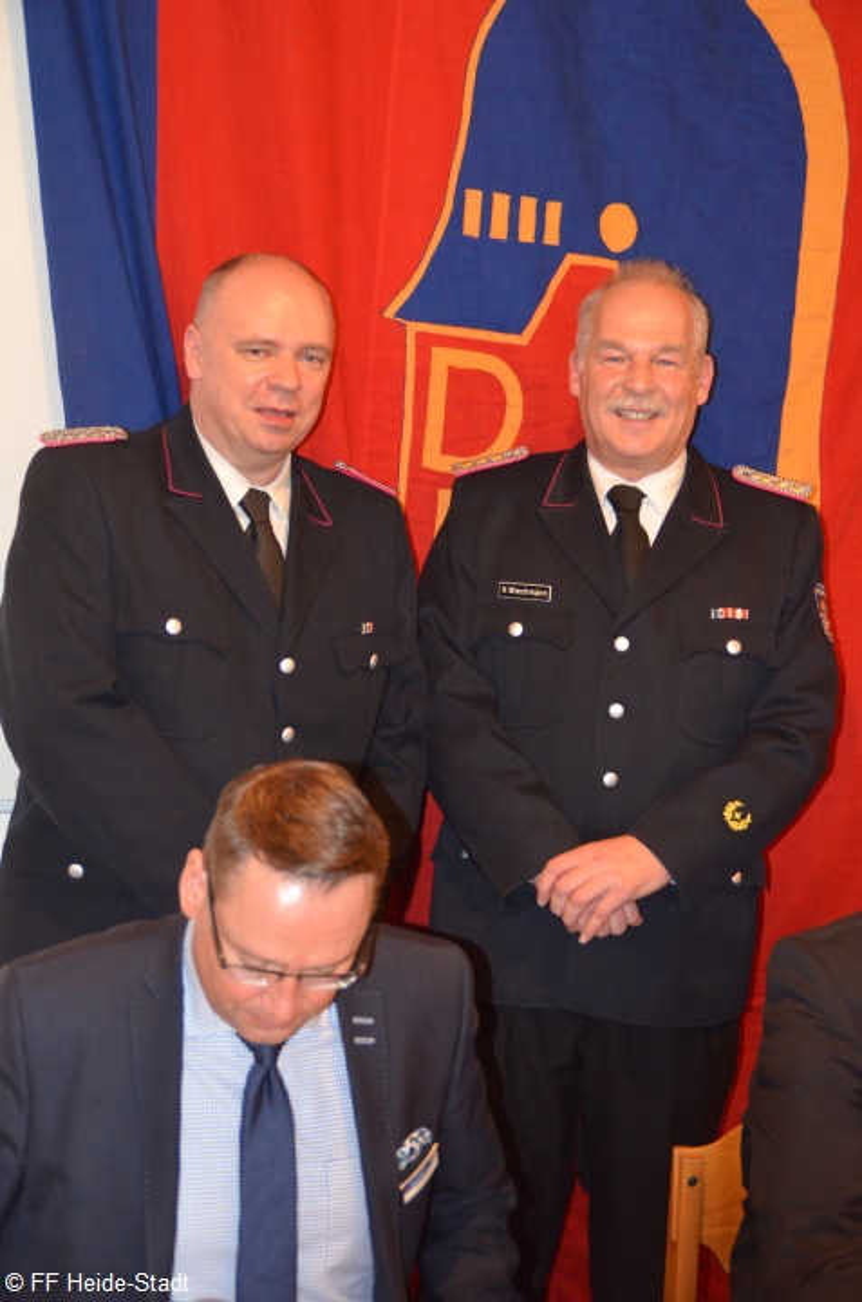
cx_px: 431
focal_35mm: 72
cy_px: 651
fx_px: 2597
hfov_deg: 18.8
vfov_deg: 28.1
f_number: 4.8
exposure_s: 1/60
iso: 3200
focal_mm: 48
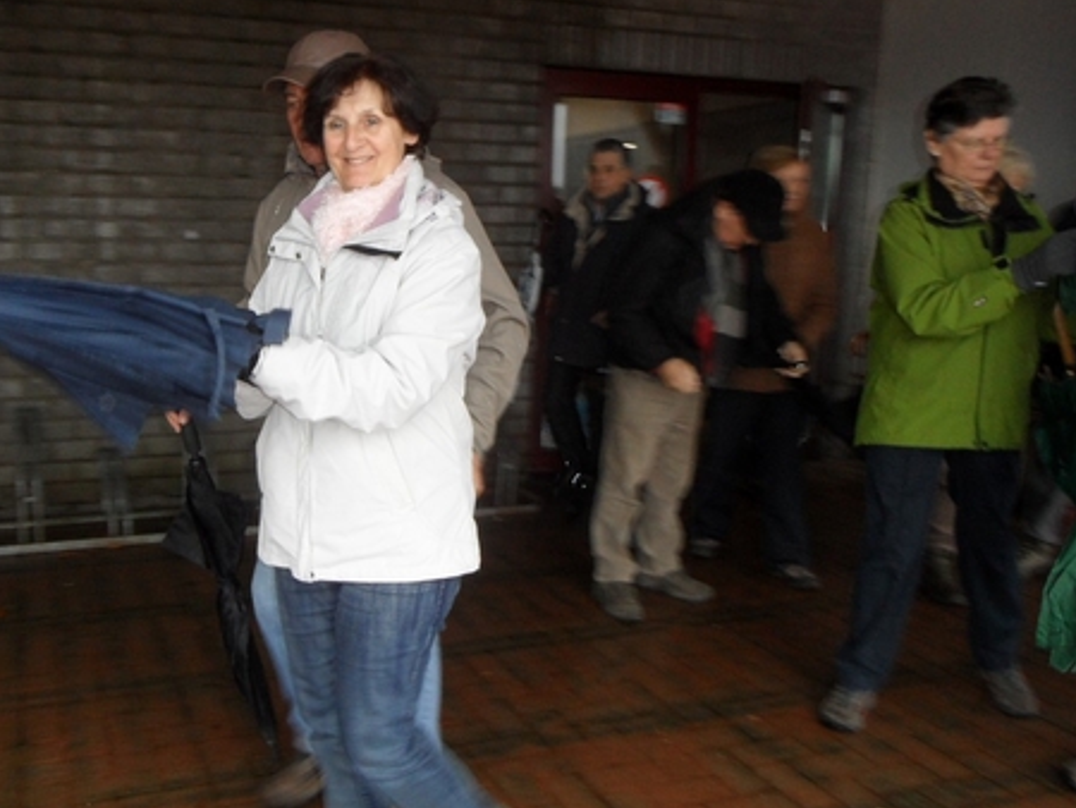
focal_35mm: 32
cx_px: 397
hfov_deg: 56.1
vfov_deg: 44.2
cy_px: 418
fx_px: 995
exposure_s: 1/30
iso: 200
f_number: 3.2
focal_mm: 3.9
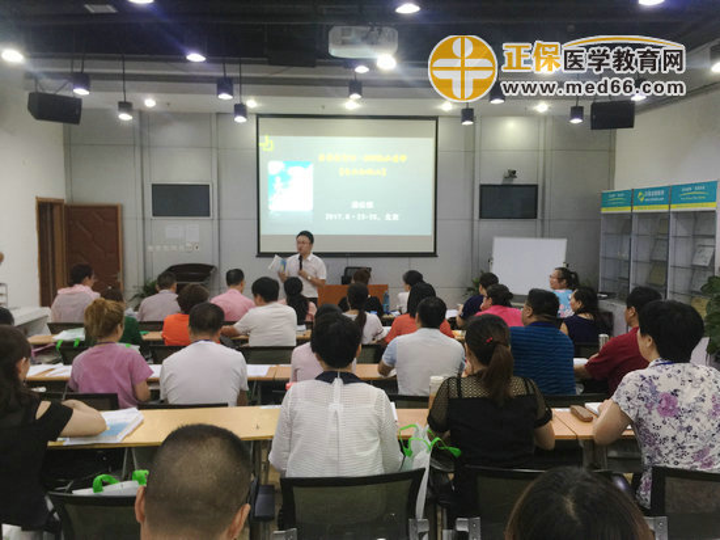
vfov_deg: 48.2
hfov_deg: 61.7
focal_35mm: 29
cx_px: 360
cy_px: 270
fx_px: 603
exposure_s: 1/17
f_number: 2.2
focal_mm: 4.15
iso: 64
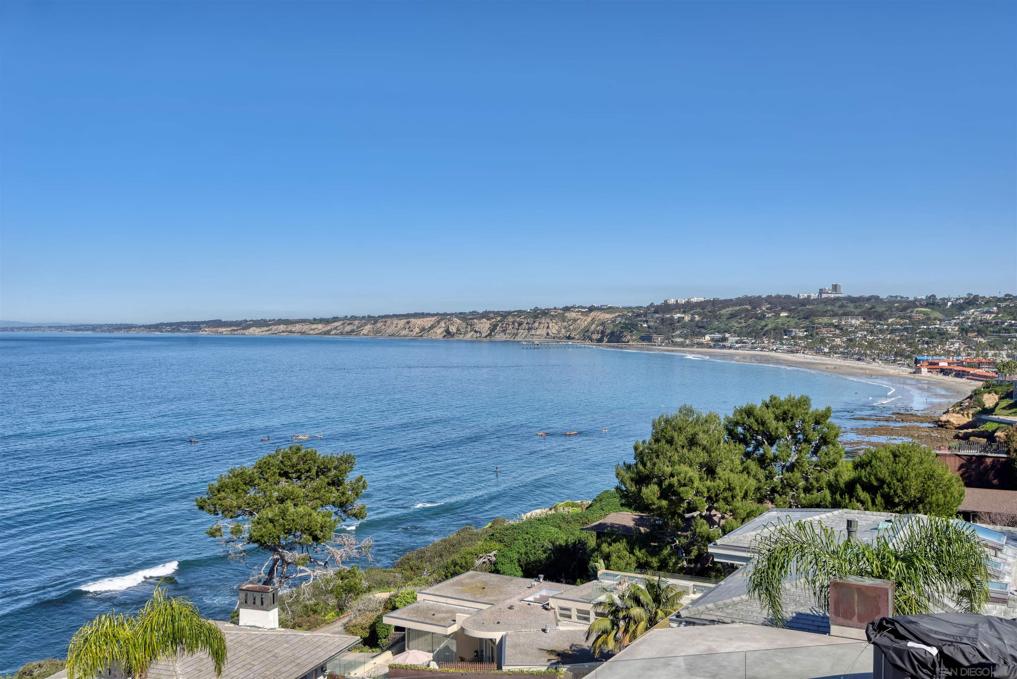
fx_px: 989
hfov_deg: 54.4
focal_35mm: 35
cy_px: 340
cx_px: 508
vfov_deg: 37.9
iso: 100
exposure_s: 1/500
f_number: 6.3
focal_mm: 35
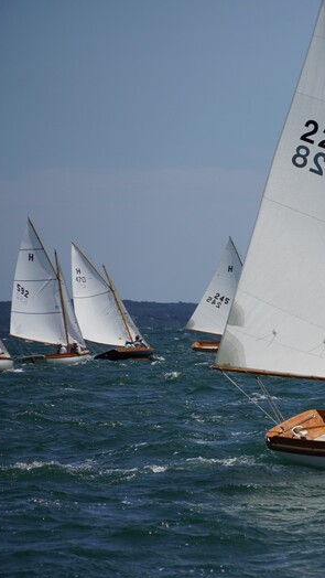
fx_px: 4333
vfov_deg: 7.6
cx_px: 432
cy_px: 292
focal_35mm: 283
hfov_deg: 4.3
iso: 100
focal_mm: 118
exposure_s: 1/1250
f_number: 5.6
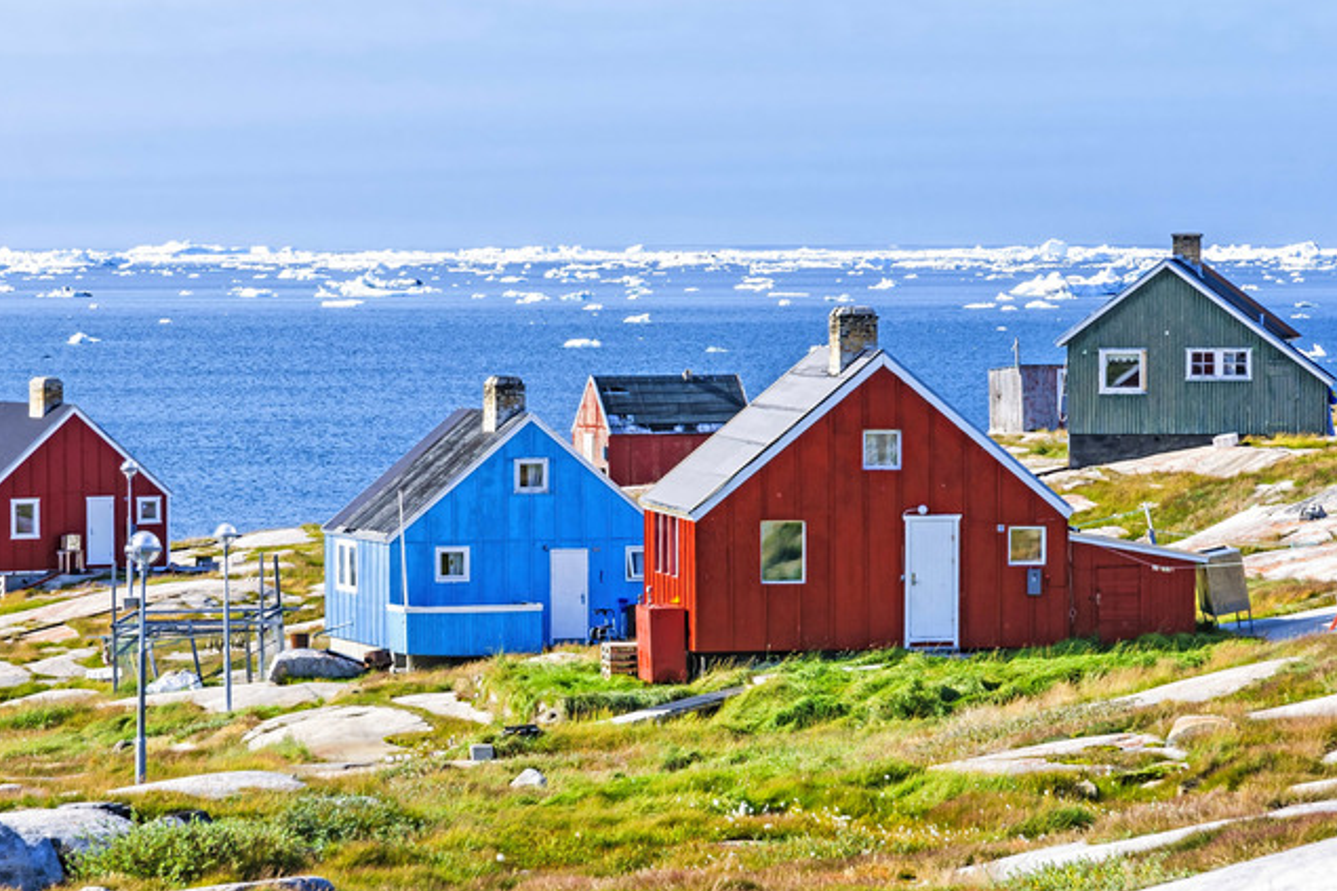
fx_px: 5815
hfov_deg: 13.1
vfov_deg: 8.8
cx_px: 644
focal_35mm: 157
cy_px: 492
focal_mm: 85
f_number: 11
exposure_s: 1/80
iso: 200
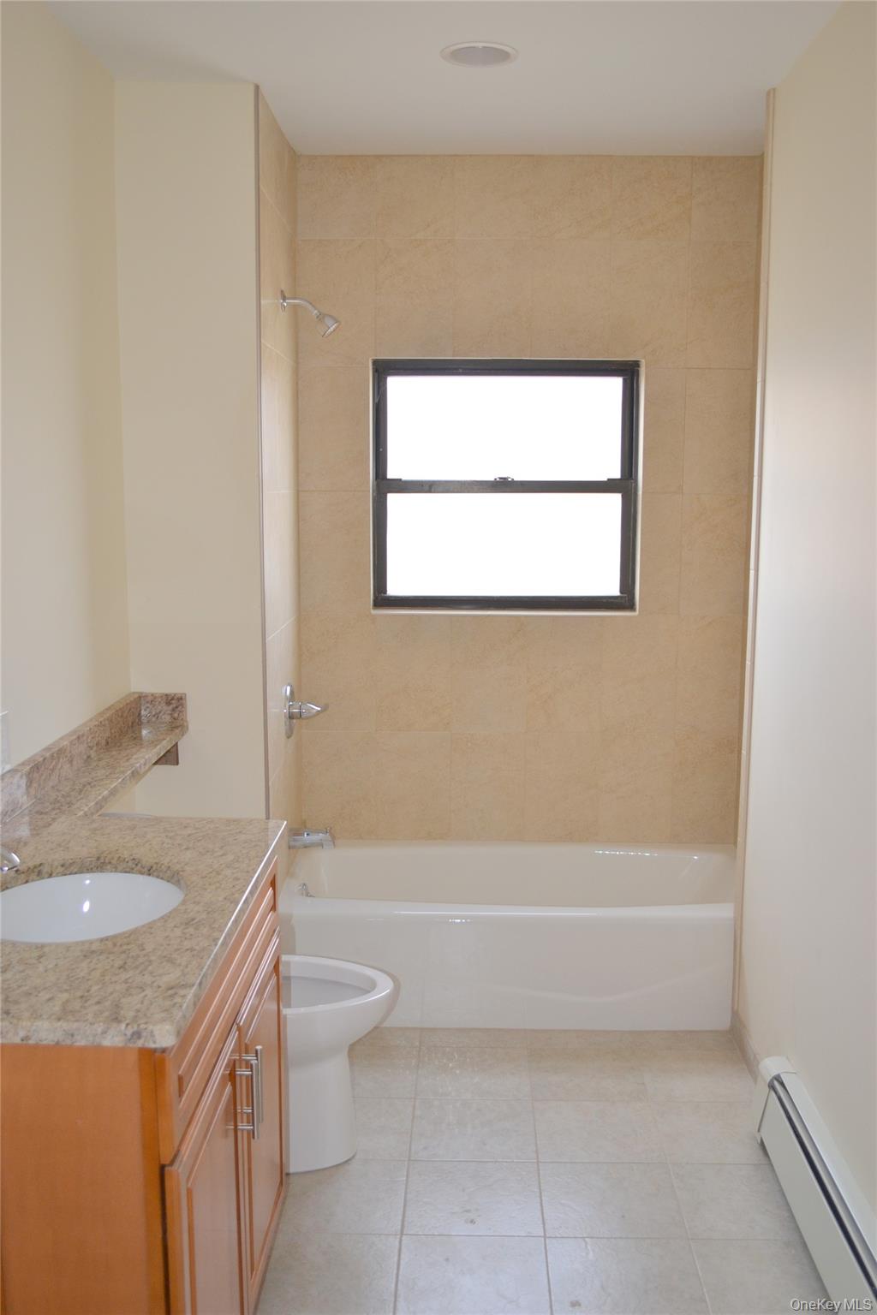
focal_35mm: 33
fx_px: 1206
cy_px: 658
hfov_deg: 40.0
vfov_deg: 57.2
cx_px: 438
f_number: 4
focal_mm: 22
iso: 280
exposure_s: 1/125
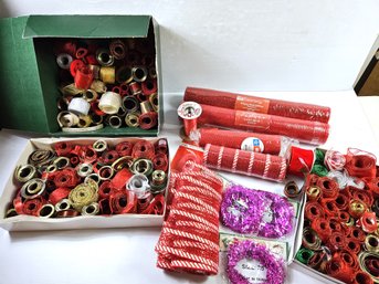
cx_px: 190
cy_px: 142
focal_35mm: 23
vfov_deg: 58.8
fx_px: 252
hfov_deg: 73.9
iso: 200
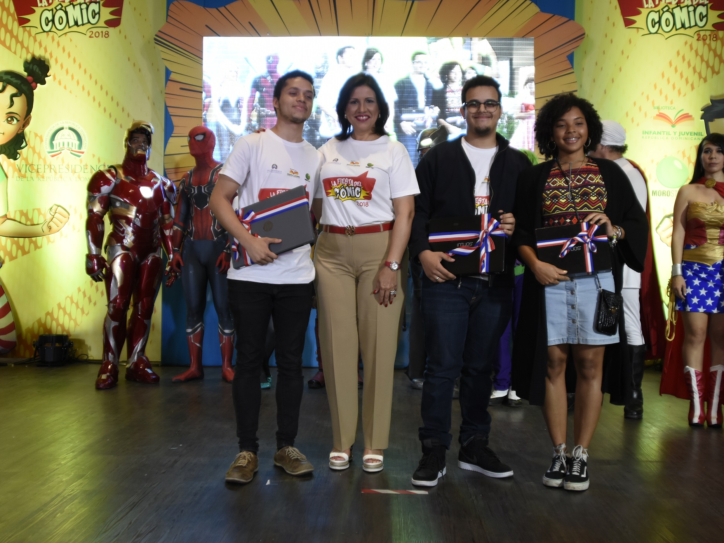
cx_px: 381
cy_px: 272
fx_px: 816
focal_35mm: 39
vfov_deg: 36.8
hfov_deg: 47.8
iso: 800
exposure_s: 1/160
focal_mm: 24
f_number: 2.8
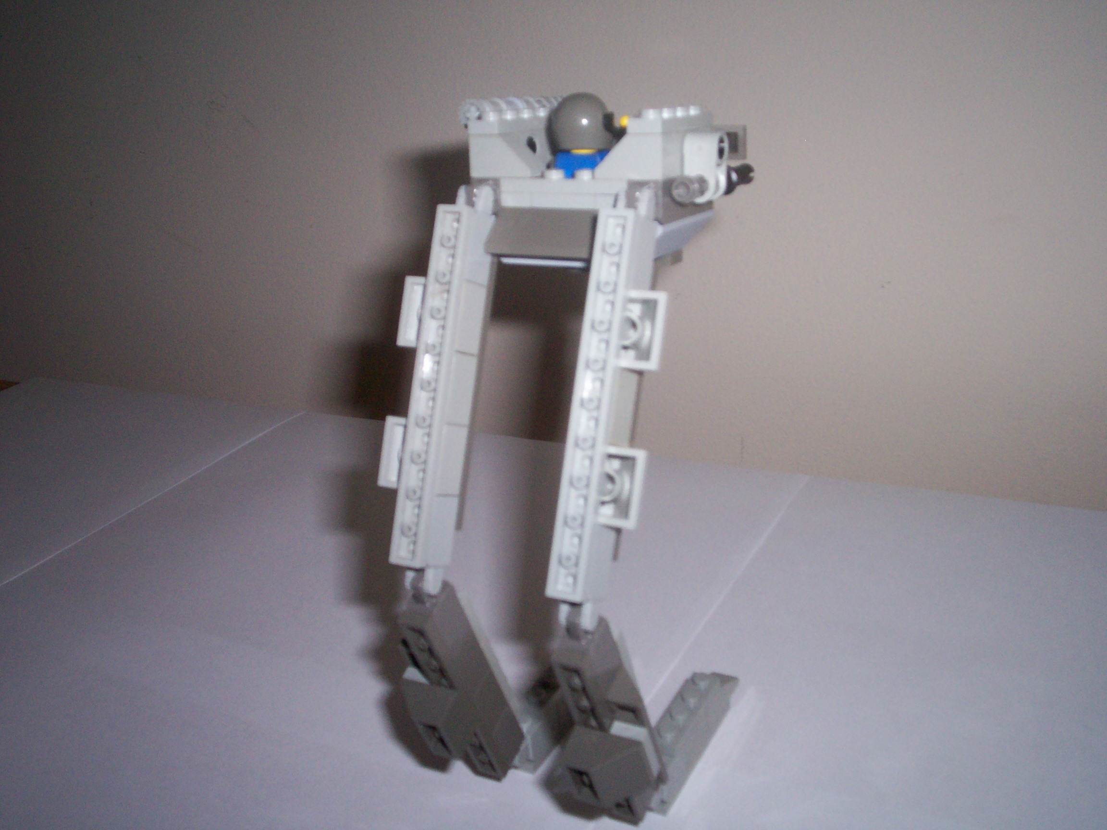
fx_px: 1151
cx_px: 554
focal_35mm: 36
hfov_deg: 51.4
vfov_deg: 39.7
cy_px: 415
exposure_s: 1/64
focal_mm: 5.9
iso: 140
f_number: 4.5
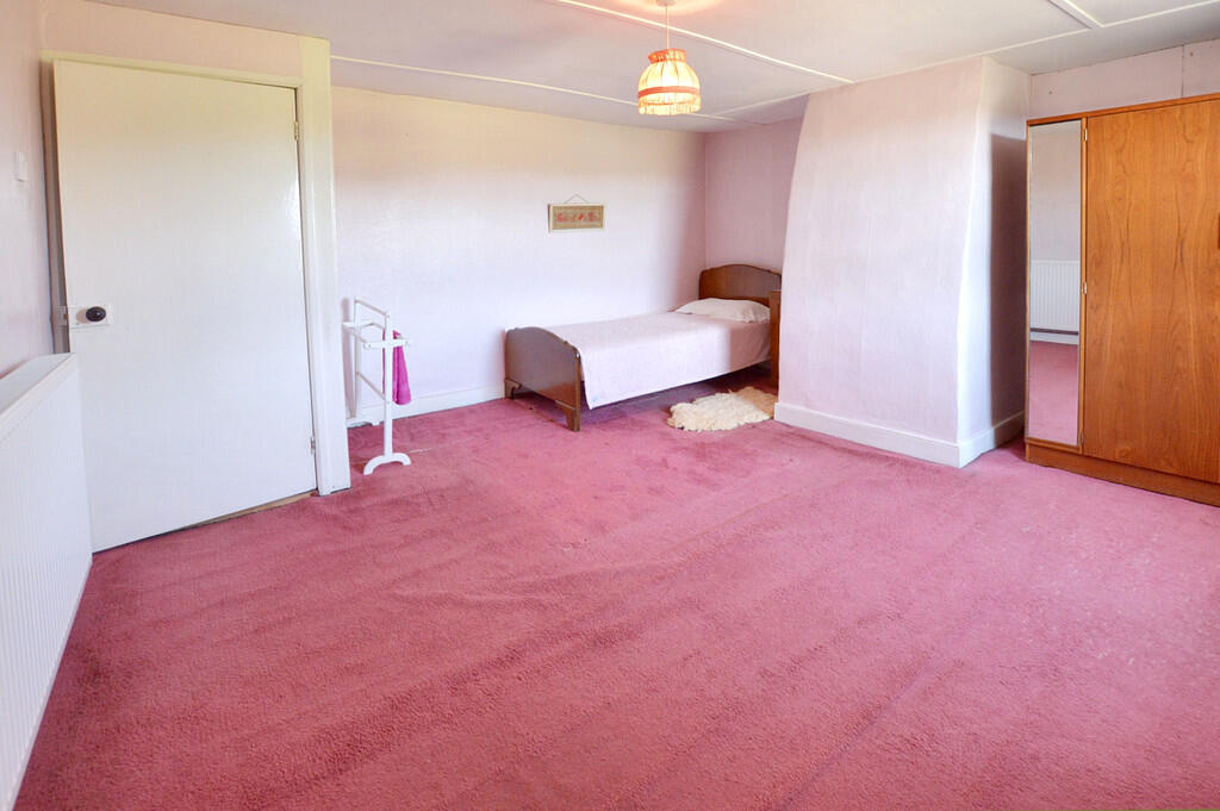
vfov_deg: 77.2
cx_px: 610
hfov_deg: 100.4
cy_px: 406
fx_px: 508
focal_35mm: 15
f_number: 8
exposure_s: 1/15
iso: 800
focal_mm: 10
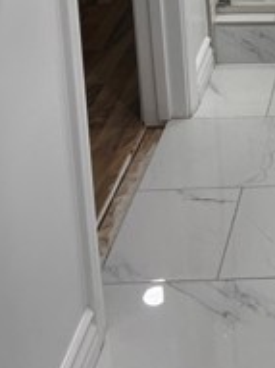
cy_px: -173
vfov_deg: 19.7
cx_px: 442
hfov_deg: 15.3
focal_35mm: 87
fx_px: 923
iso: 80
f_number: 1.6
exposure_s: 1/120
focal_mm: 5.1
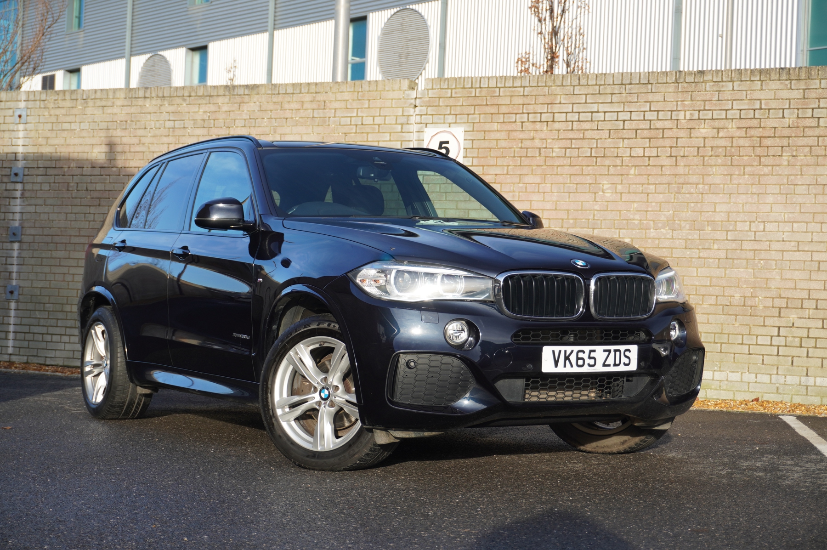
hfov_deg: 34.2
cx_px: 414
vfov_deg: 23.1
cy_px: 275
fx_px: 1343
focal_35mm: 58
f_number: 5.6
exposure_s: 1/160
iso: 125
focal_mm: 39
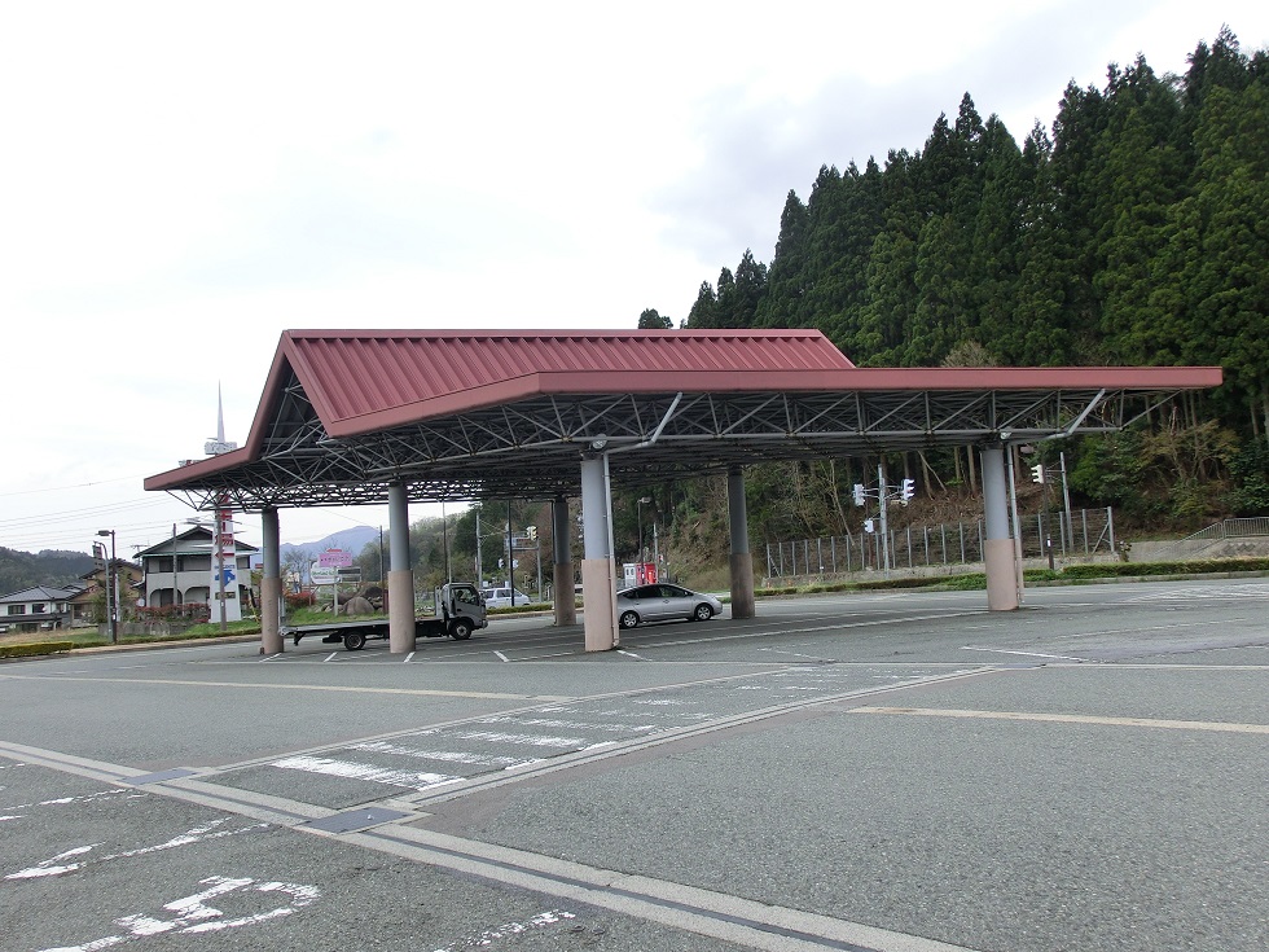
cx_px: 634
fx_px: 1100
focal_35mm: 30
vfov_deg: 46.8
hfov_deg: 60.0
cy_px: 476
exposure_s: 1/250
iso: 100
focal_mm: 5.25
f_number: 3.5
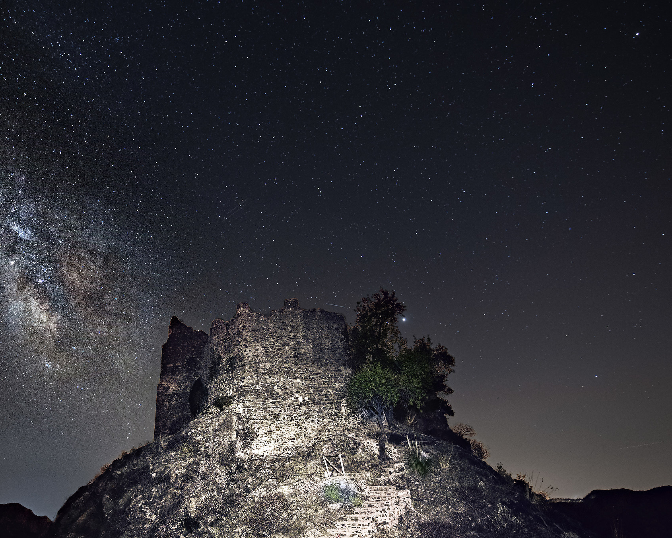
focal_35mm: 20
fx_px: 398
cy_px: 306
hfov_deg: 77.8
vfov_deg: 67.8
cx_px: 225
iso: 3200
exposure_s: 15
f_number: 2.8
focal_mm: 15
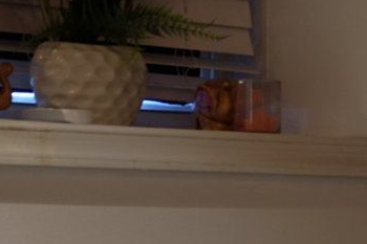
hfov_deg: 8.0
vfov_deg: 5.6
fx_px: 2445
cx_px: 817
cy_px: 501
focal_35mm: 240
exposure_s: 1/15
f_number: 2.8
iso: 200
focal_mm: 27
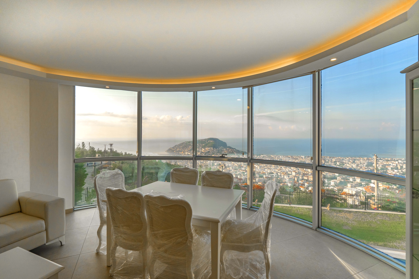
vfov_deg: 73.7
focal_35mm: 16
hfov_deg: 96.7
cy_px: 140
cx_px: 210
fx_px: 186
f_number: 8
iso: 1000
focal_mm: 16
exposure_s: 1/160
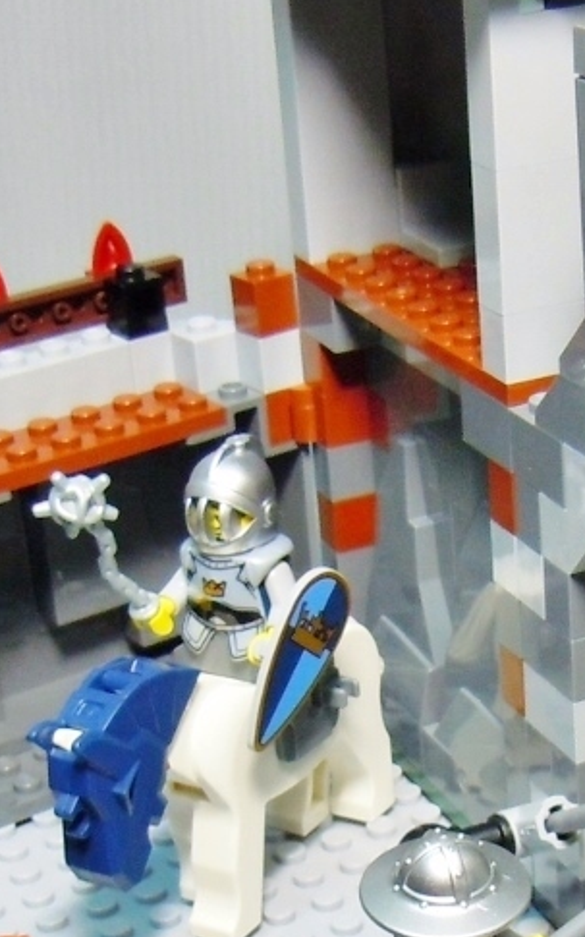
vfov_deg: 24.4
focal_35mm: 84
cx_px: 394
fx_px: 2143
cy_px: 672
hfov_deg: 15.5
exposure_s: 1/15
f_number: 3.5
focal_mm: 5.4
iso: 200
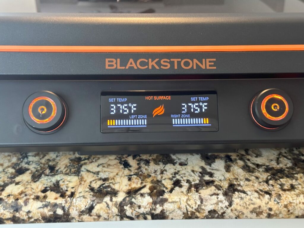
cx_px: 152
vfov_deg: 30.3
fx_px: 422
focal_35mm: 48
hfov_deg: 39.7
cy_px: 114
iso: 400
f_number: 1.78
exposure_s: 1/40
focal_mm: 6.86
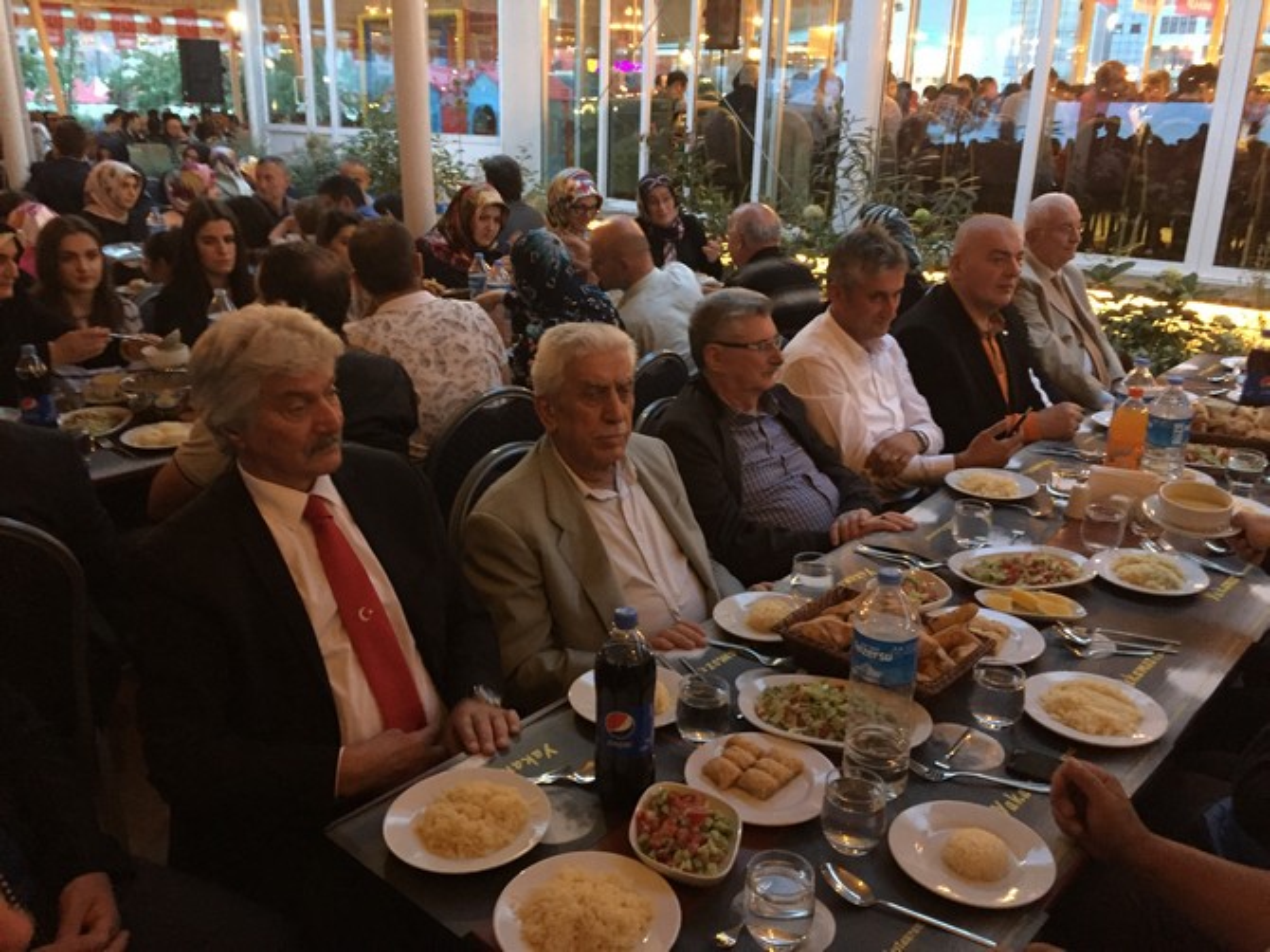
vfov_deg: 48.2
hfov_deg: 61.7
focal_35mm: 29
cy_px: 476
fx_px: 1064
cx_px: 635
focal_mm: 4.15
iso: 500
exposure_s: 1/17
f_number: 2.2
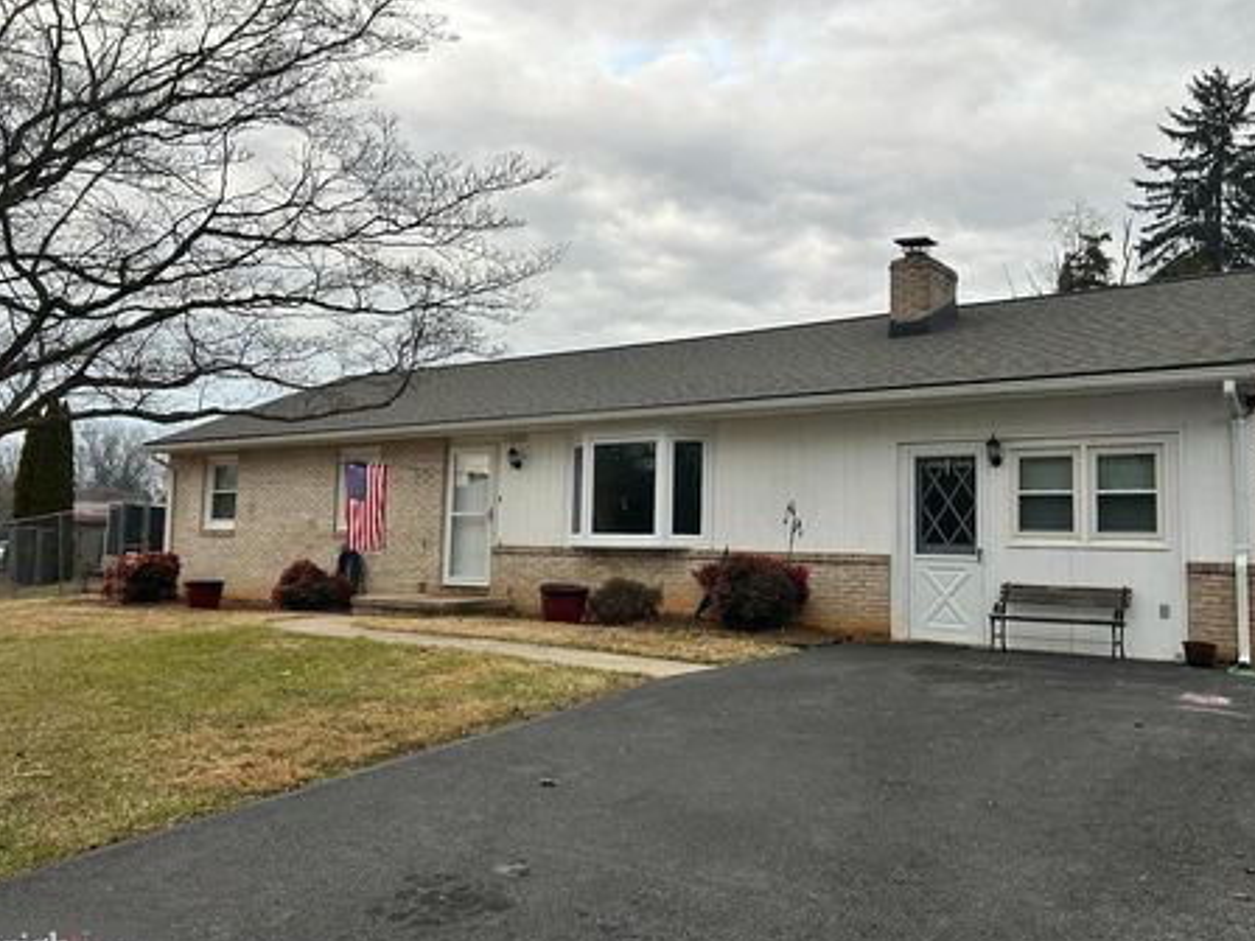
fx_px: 1051
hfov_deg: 61.6
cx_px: 670
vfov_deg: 48.2
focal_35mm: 29
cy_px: 452
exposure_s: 1/291
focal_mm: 5.7
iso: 40
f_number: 1.5
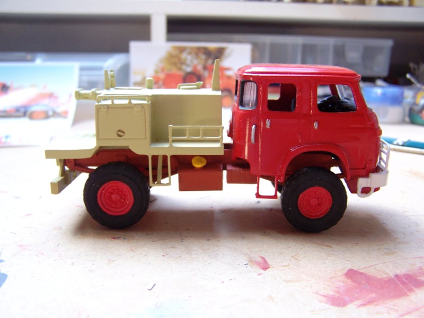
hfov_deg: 49.0
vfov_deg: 37.7
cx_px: 212
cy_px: 159
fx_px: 465
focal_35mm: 38
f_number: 2.8
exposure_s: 1/20
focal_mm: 6.3
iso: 140
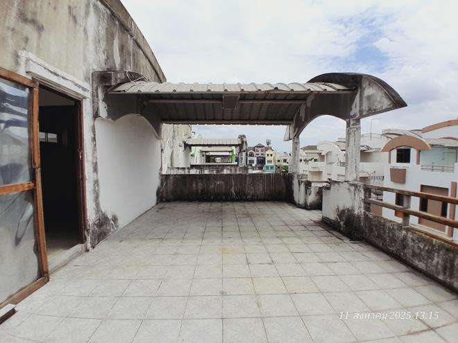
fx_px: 225
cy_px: 172
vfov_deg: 74.7
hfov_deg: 91.0
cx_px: 229
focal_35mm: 17
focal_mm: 1.46
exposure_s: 1/2681
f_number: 2.2
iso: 40
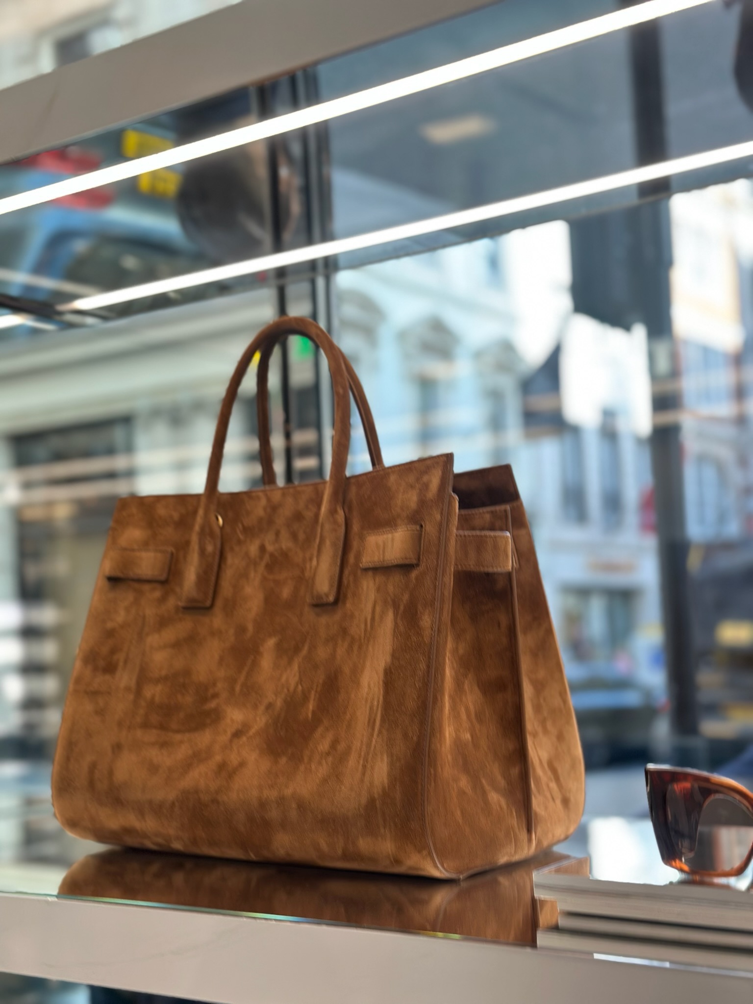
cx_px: 376
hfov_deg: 30.3
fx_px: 1392
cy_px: 502
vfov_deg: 39.7
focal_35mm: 48
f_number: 1.78
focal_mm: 6.86
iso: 125
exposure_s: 1/172
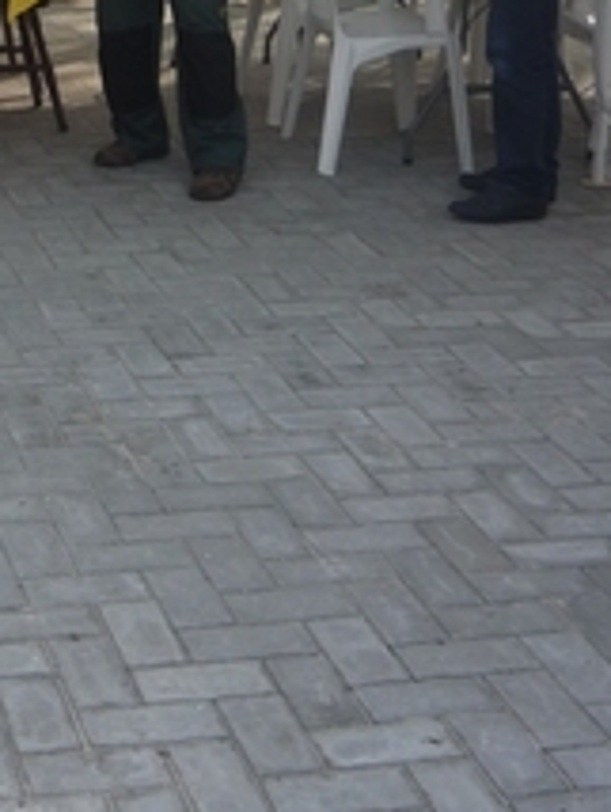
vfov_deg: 22.4
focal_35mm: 84
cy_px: 0
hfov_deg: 17.0
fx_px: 1973
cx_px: -83
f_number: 4
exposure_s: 1/320
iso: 100
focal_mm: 5.2
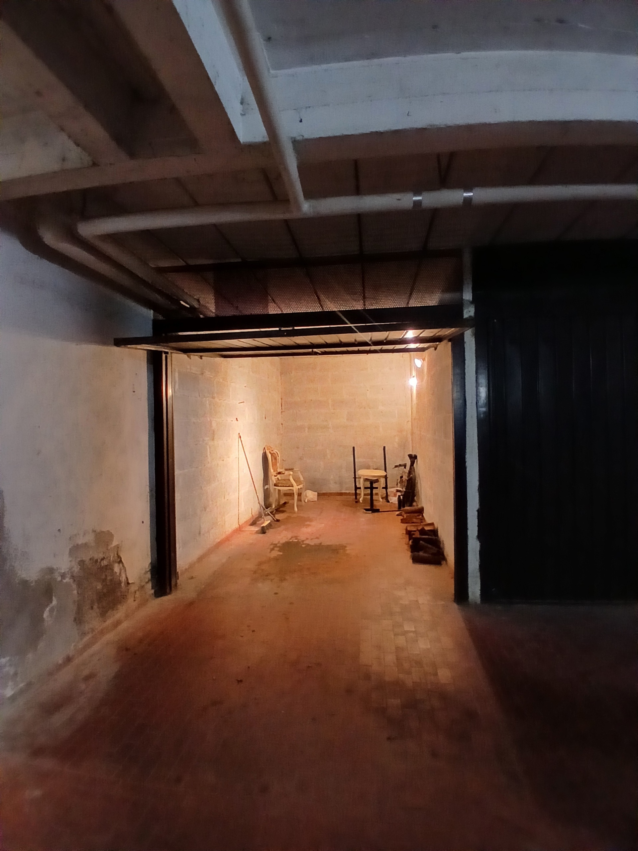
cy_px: 426
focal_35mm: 17
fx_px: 418
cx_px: 319
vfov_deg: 91.0
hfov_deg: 74.7
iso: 500
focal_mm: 1.4
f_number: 2.2
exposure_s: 1/25
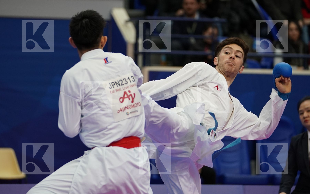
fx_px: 1969
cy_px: 97
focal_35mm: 233
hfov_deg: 9.0
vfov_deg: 5.6
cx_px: 155
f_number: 2.8
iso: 2000
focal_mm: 152
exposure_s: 1/1000
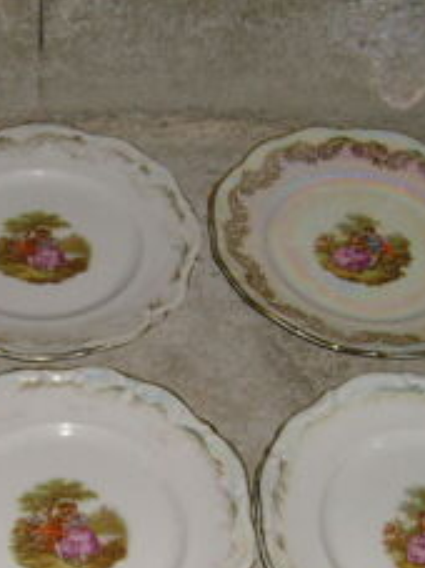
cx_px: 48
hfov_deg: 19.5
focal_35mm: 74
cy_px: 428
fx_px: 1213
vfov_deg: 26.0
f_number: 2.8
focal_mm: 5.8
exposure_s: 1/45
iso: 100
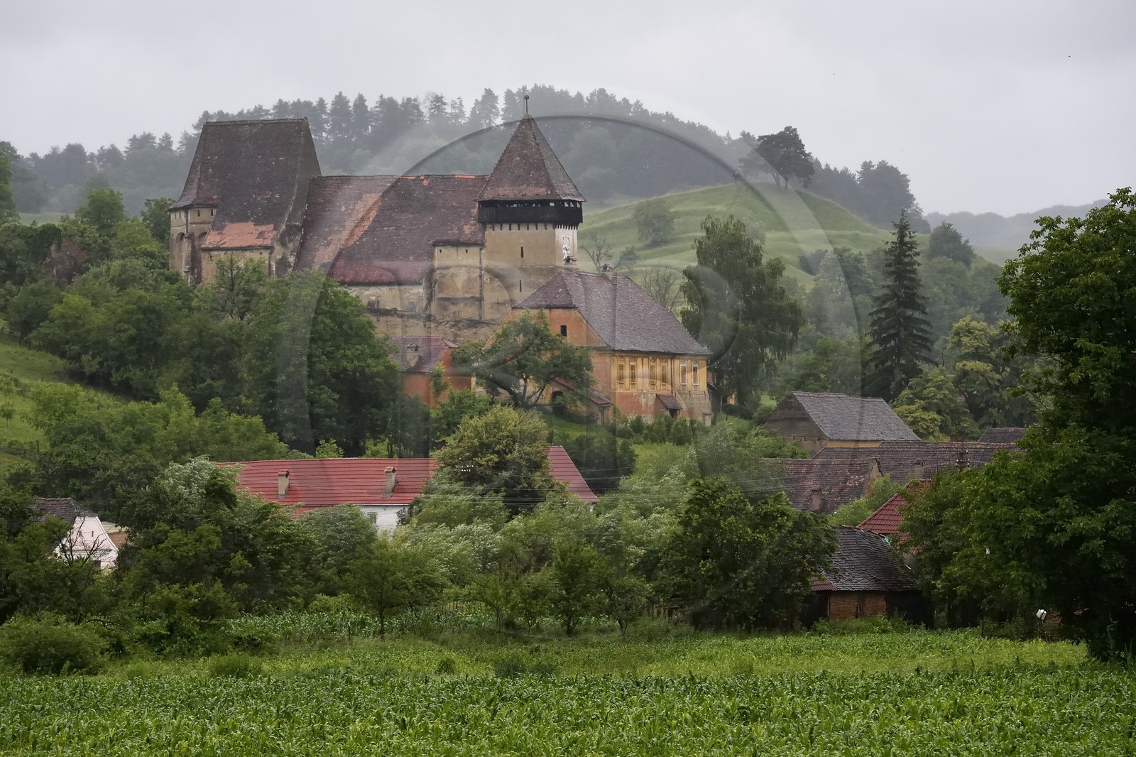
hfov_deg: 12.5
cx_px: 568
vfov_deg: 8.3
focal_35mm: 165
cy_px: 378
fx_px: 5205
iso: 1600
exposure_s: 1/250
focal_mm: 165
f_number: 7.1
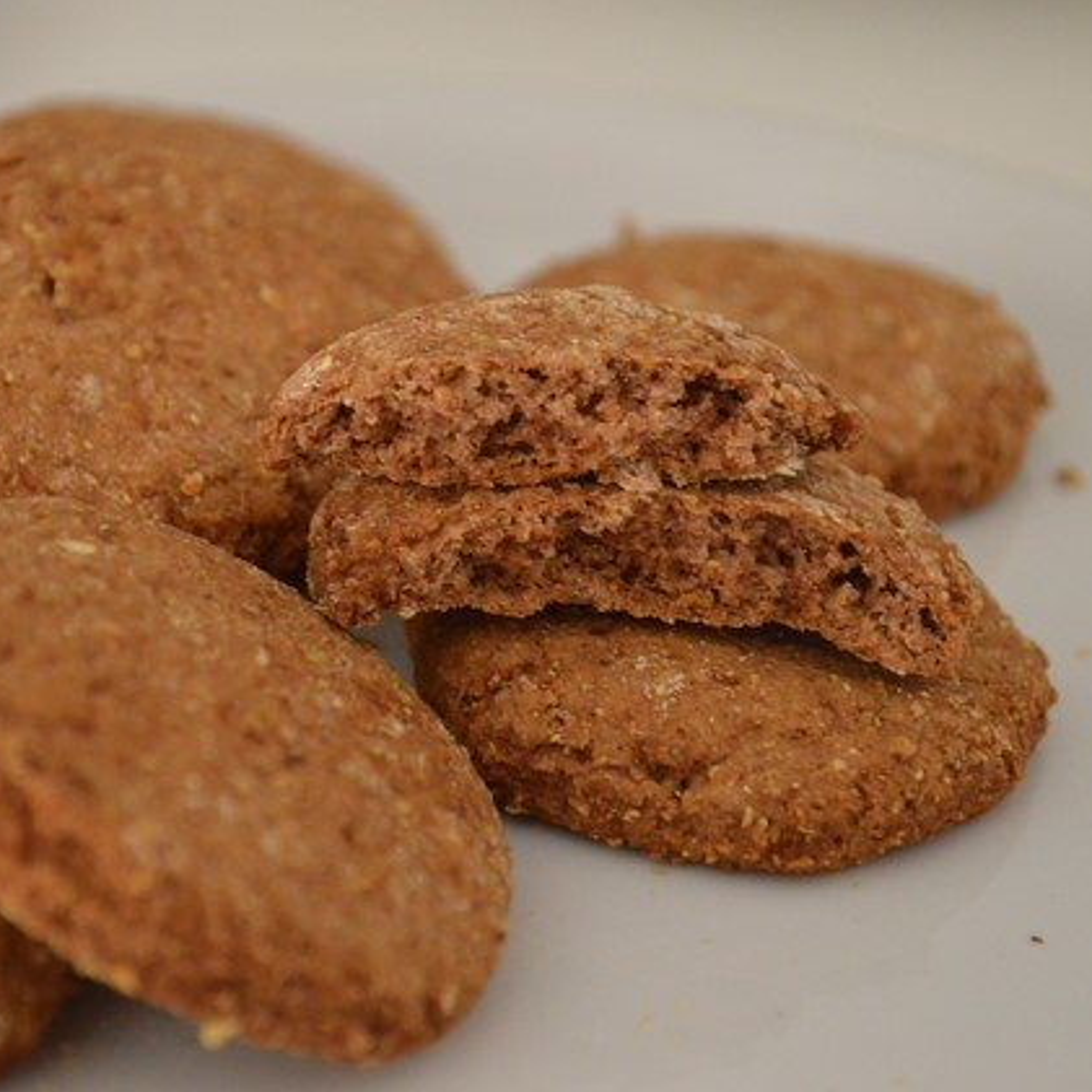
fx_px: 3806
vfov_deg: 16.3
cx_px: 467
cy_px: 547
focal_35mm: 107
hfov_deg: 16.3
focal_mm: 55
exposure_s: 1/60
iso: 3200
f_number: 5.6
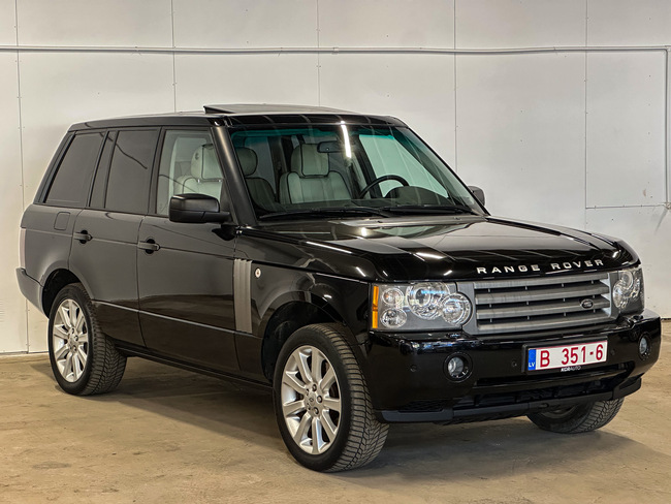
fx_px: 1493
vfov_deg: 19.2
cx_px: 336
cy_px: 252
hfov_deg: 25.3
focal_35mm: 77
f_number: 2.8
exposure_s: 1/50
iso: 250
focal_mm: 9
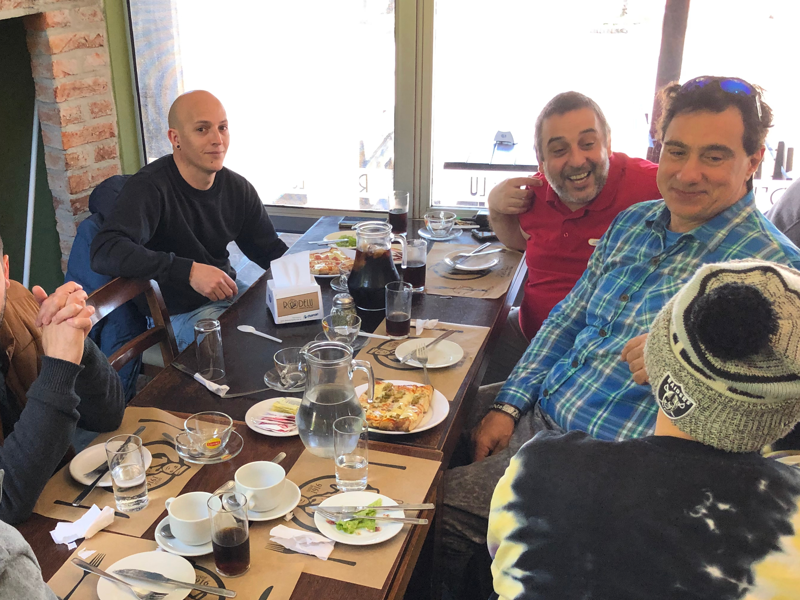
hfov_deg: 44.3
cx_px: 282
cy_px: 369
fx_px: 971
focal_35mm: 42
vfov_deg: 34.2
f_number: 1.8
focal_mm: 4
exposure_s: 1/30
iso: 32
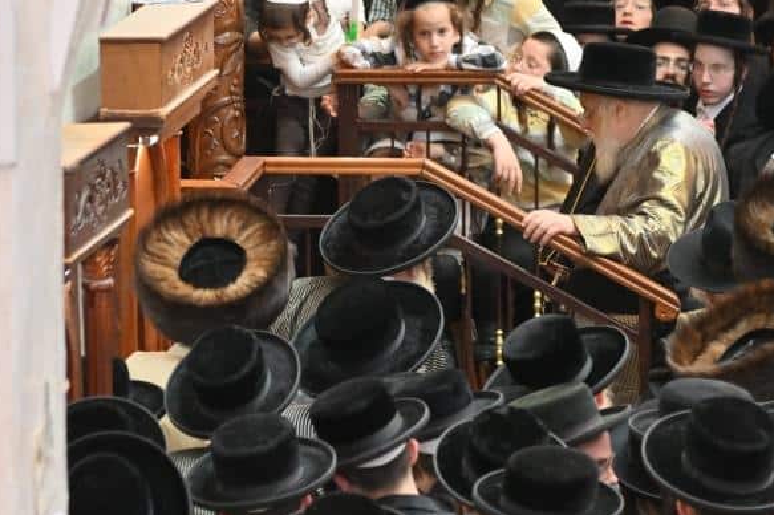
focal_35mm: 316
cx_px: 607
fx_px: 6790
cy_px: 123
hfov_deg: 6.5
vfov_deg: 4.3
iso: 500
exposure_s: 1/160
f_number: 4.5
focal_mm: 120
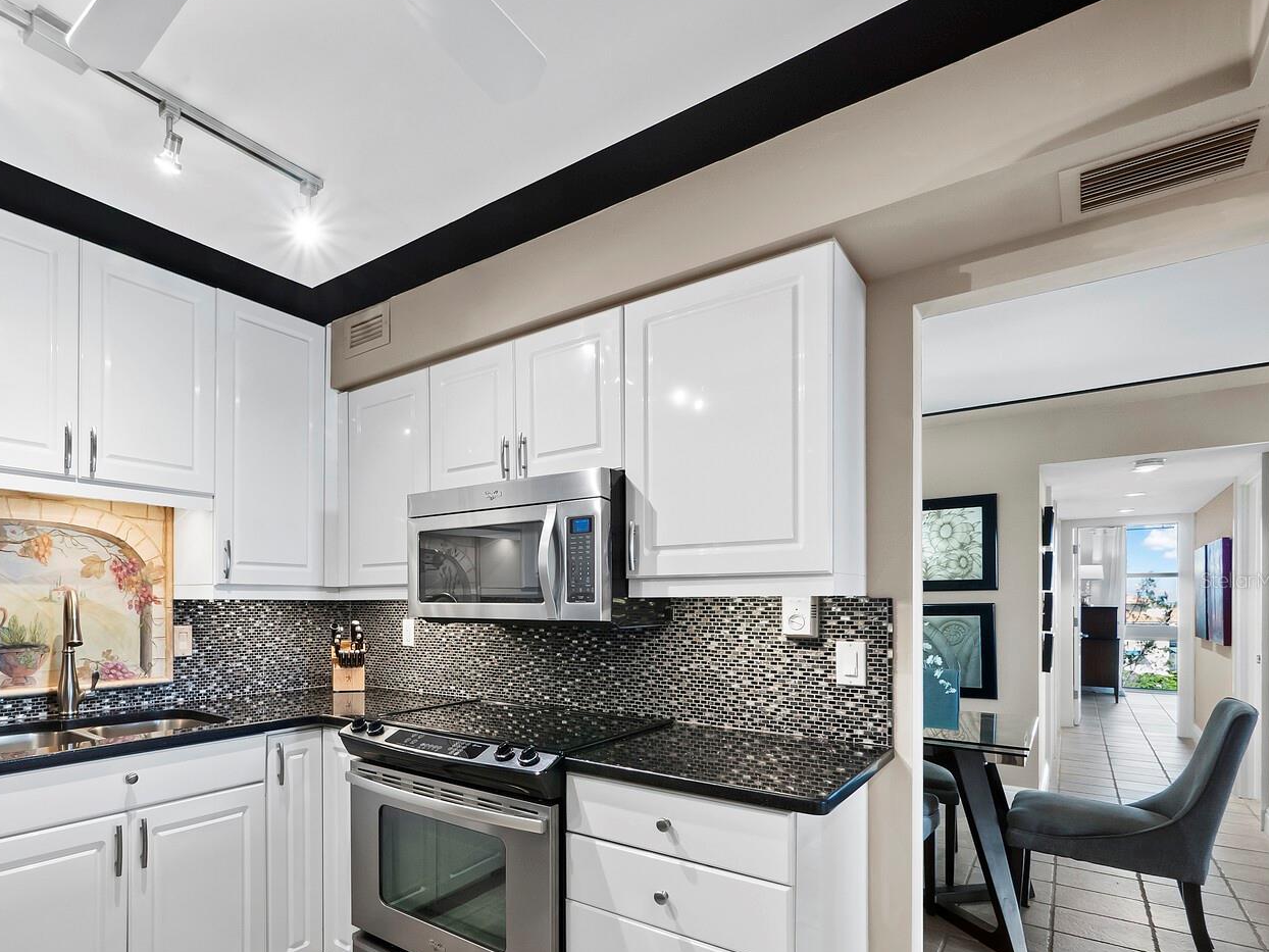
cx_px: 481
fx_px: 660
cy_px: 580
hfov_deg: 86.1
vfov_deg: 70.7
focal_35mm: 18
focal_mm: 7
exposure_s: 1
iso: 400
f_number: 11
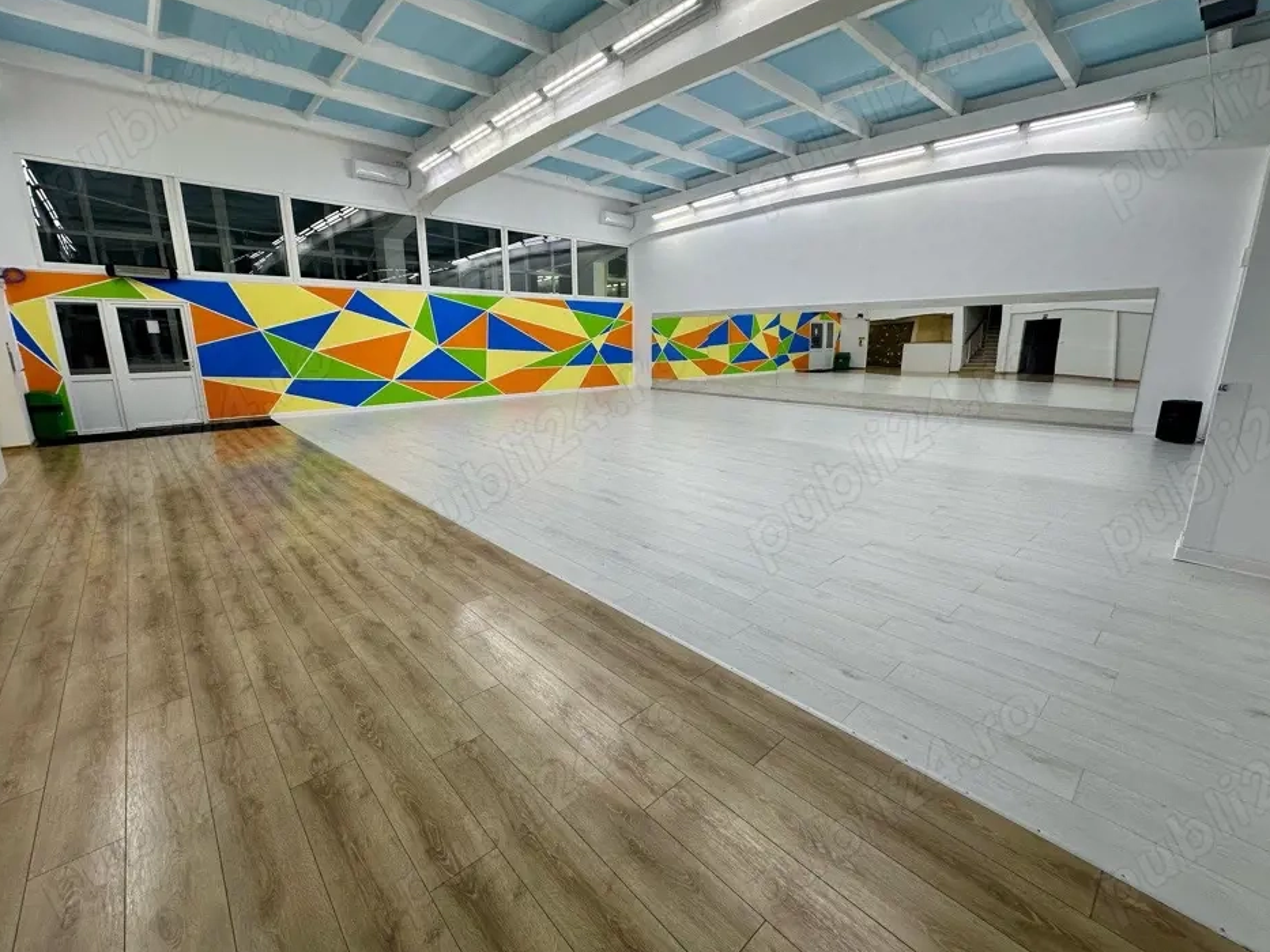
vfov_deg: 81.7
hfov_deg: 98.2
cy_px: 460
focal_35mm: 15
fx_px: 550
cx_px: 629
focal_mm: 2.22
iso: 125
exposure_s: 1/100
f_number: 2.2
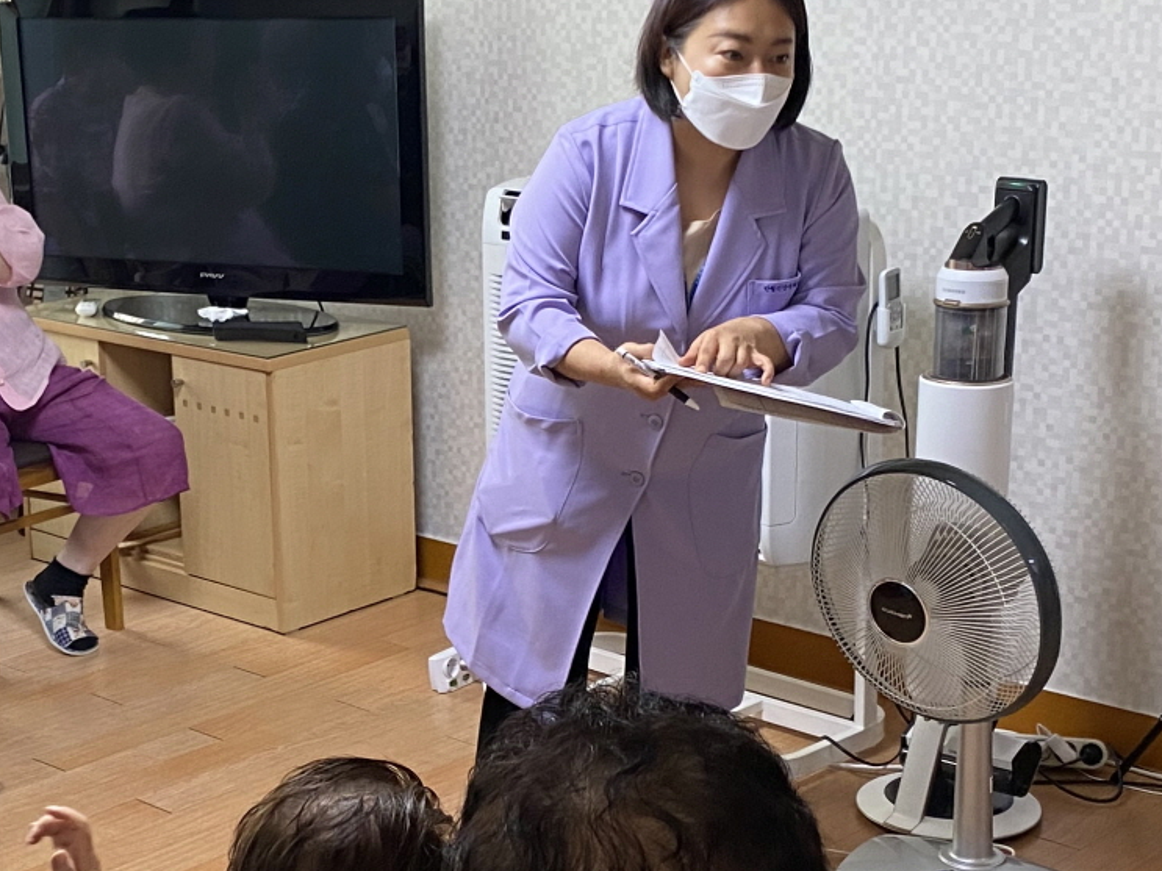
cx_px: 307
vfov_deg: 21.0
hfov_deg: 27.4
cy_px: 477
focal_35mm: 70
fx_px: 2349
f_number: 1.8
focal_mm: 4.25
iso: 80
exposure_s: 1/60
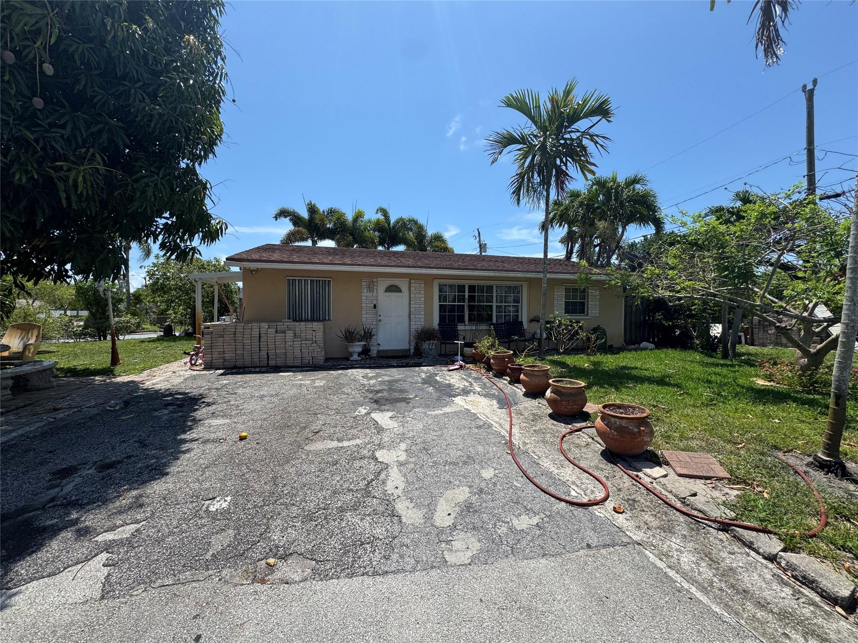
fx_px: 347
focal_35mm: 14
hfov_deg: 102.1
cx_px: 429
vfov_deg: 85.7
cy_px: 322
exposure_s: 1/1709
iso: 40
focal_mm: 2.22
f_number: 2.2
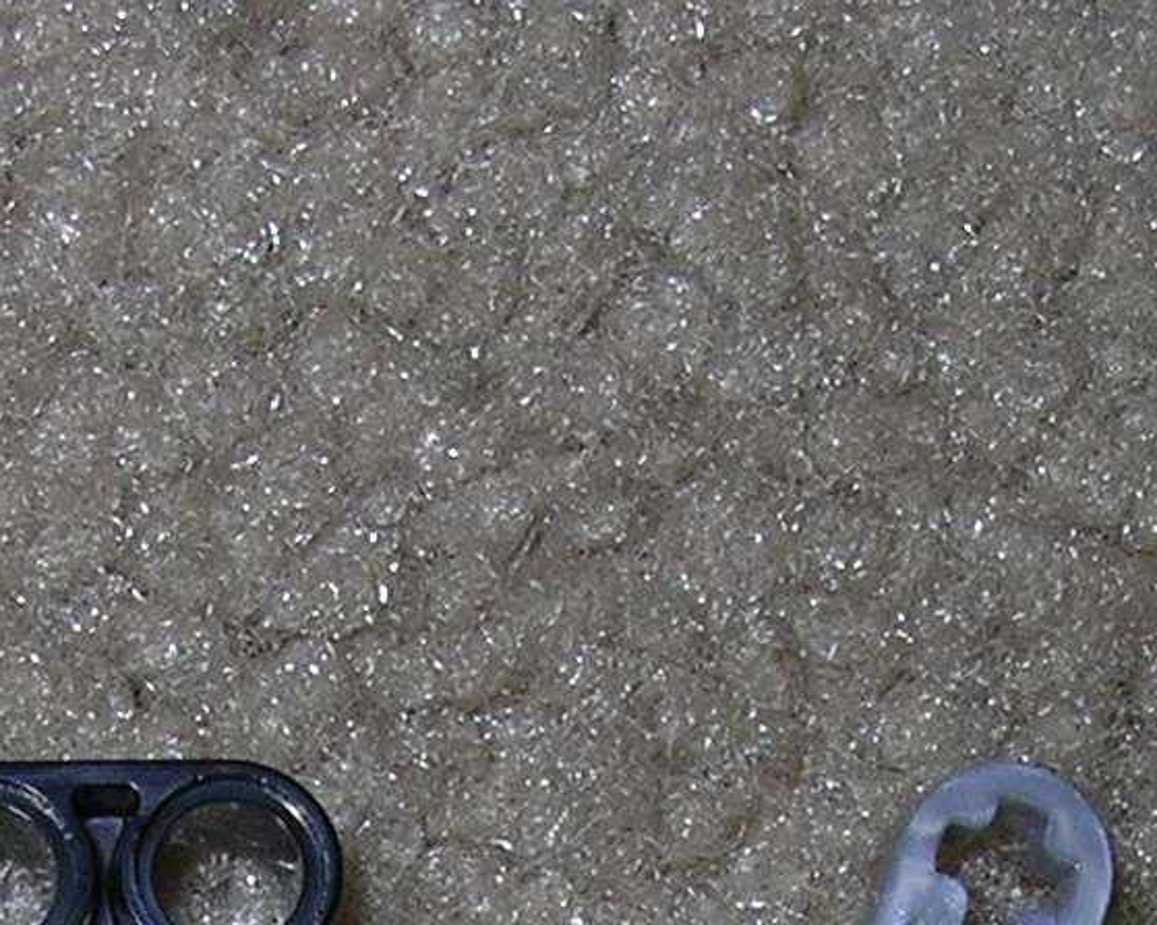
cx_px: 395
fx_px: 4656
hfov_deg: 14.1
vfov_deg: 10.8
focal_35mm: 136
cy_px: 1554
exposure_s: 1/60
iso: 50
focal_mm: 5.8
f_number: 4.1
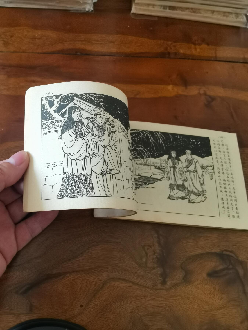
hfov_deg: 51.4
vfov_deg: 65.3
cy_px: 165
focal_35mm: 27
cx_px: 124
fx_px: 258
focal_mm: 2.26
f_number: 2.2
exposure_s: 1/33.3
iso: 250
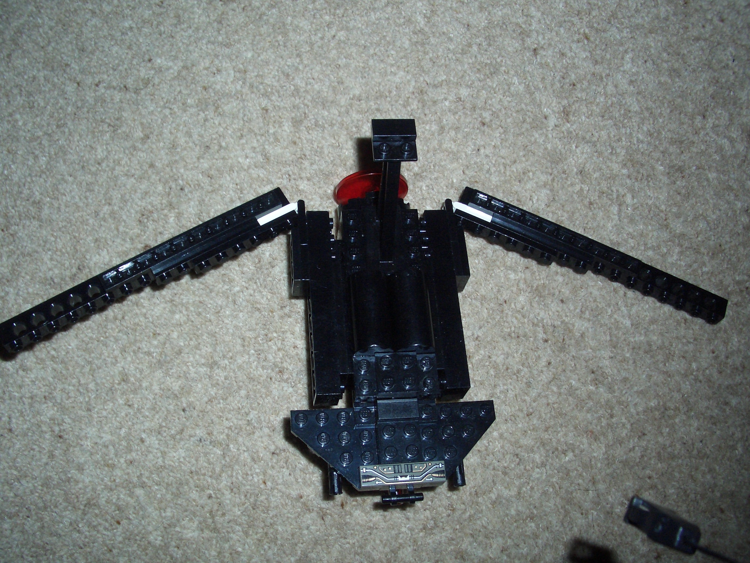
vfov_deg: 40.7
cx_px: 375
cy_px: 282
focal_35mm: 35
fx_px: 758
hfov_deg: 52.6
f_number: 4.3
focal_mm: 5.8
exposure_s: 1/60
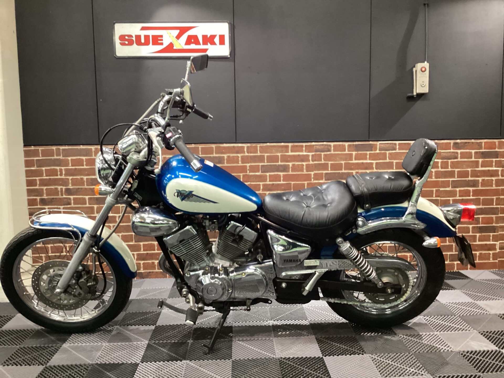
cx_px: 252
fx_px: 451
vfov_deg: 45.4
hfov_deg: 58.4
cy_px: 189
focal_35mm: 31
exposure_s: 1/40
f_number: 2.4
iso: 400
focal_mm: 3.3
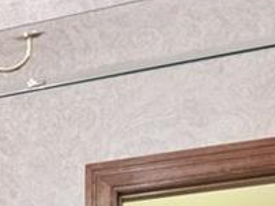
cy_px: 540
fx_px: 968
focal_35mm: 122
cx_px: -227
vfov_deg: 10.1
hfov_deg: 14.2
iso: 800
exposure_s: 1/5
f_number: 6.3
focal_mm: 8
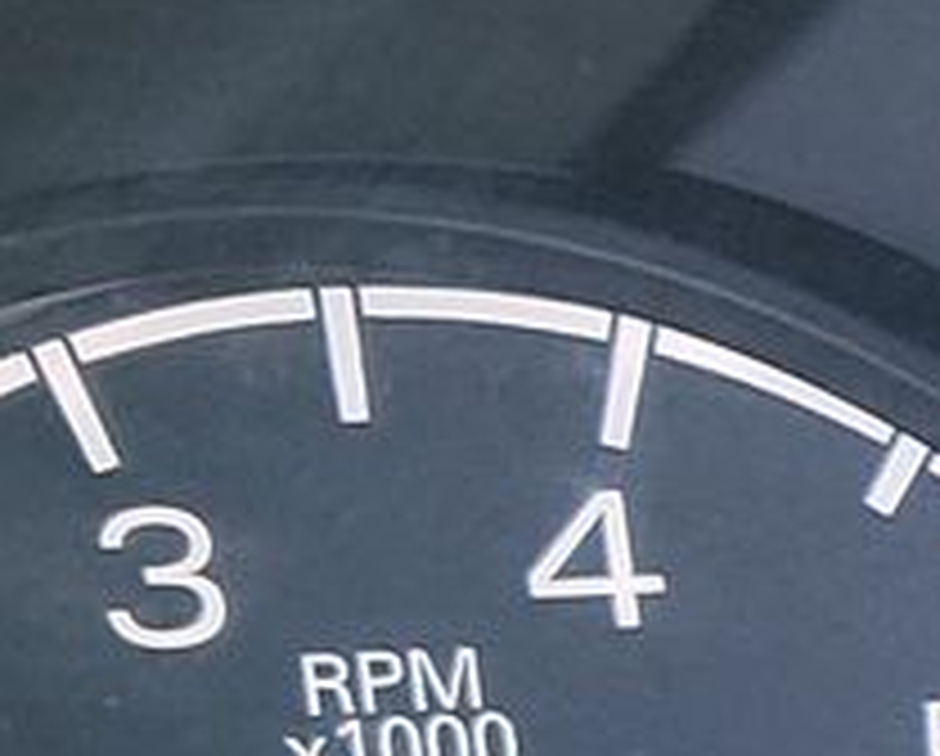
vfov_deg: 8.6
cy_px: 801
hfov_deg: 9.2
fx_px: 4989
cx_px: 2514
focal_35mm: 179
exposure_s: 1/59
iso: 143
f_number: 1.8
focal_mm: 6.7
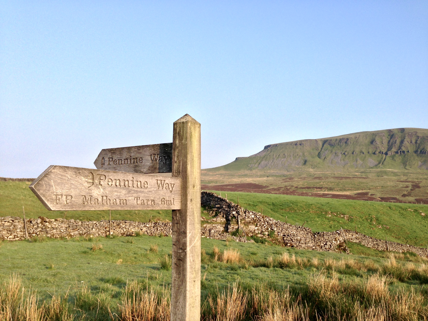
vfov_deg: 42.9
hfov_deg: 55.4
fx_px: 408
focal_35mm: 33
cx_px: 214
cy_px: 160
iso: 50
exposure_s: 1/686
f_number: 2.4
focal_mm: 4.13
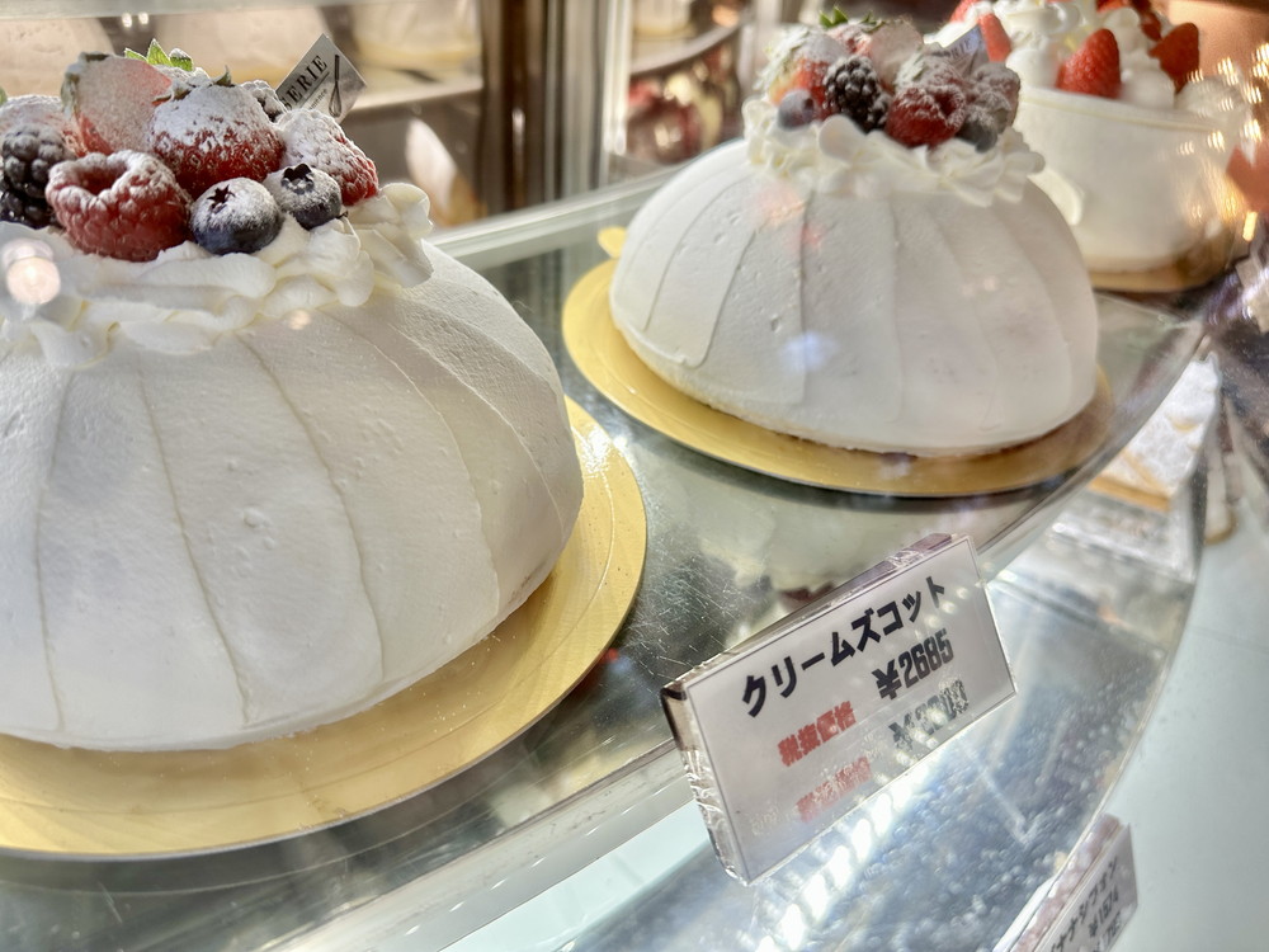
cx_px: 634
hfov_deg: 71.6
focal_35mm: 24
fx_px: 880
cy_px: 476
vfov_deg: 56.8
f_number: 1.78
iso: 80
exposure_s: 1/361
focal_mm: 6.86
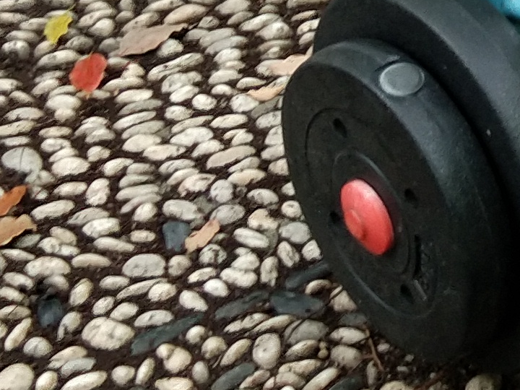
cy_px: -136
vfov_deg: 8.2
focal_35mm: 179
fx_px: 2689
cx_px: 878
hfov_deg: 10.5
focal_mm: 3.69
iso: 125
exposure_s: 1/50
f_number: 2.2
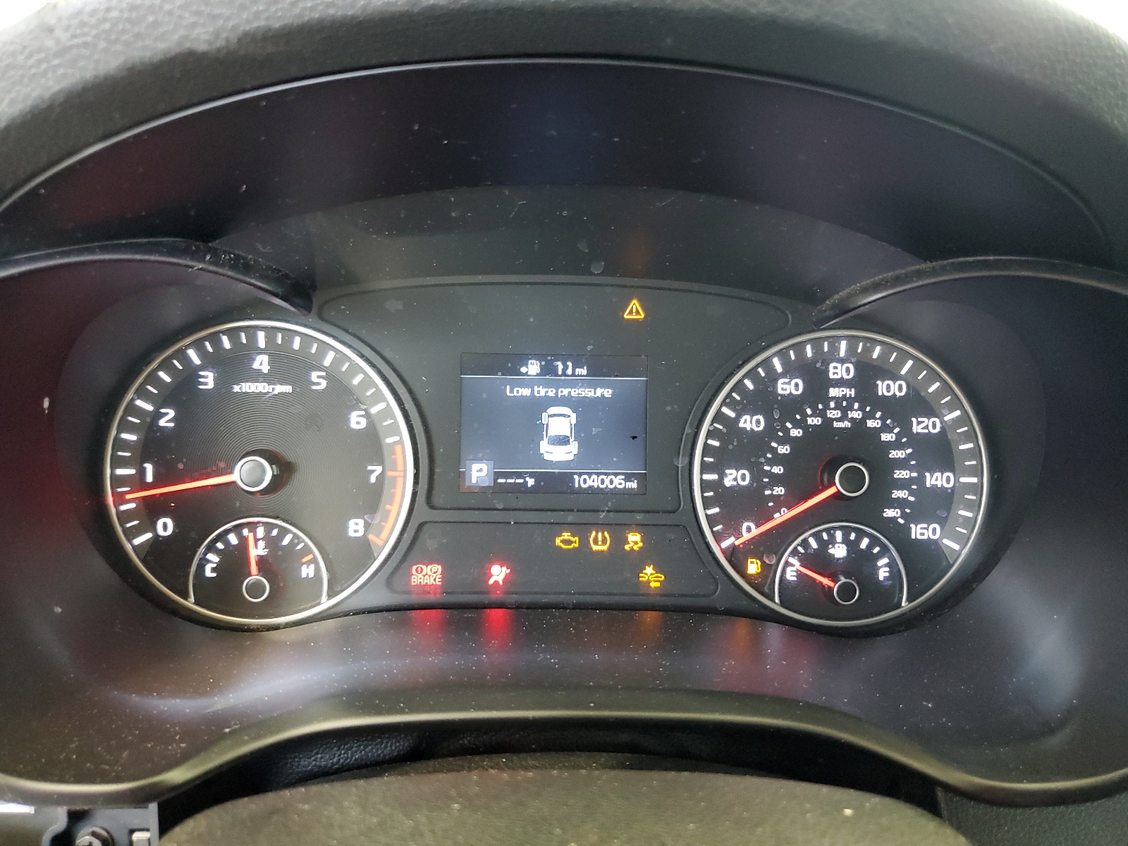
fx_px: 847
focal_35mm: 26
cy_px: 423
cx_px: 564
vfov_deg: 53.1
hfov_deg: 67.3
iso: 318
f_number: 1.5
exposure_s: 1/30
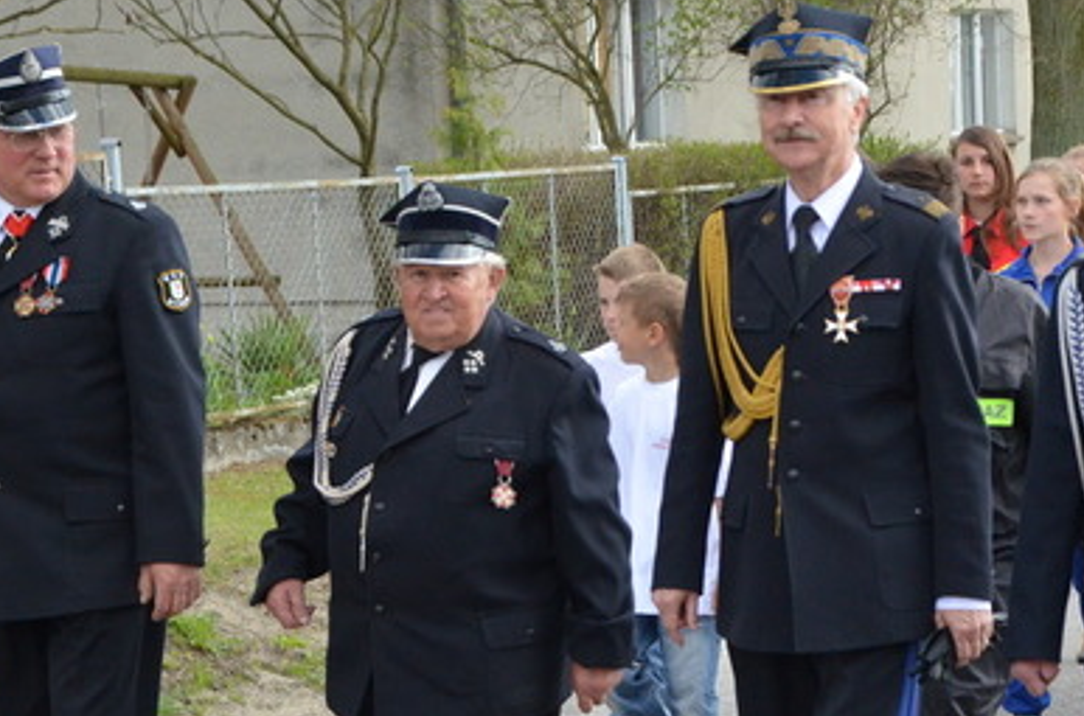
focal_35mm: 116
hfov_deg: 17.7
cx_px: 699
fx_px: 3483
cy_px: 525
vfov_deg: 11.7
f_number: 5.6
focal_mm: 42
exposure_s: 1/2000
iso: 1600
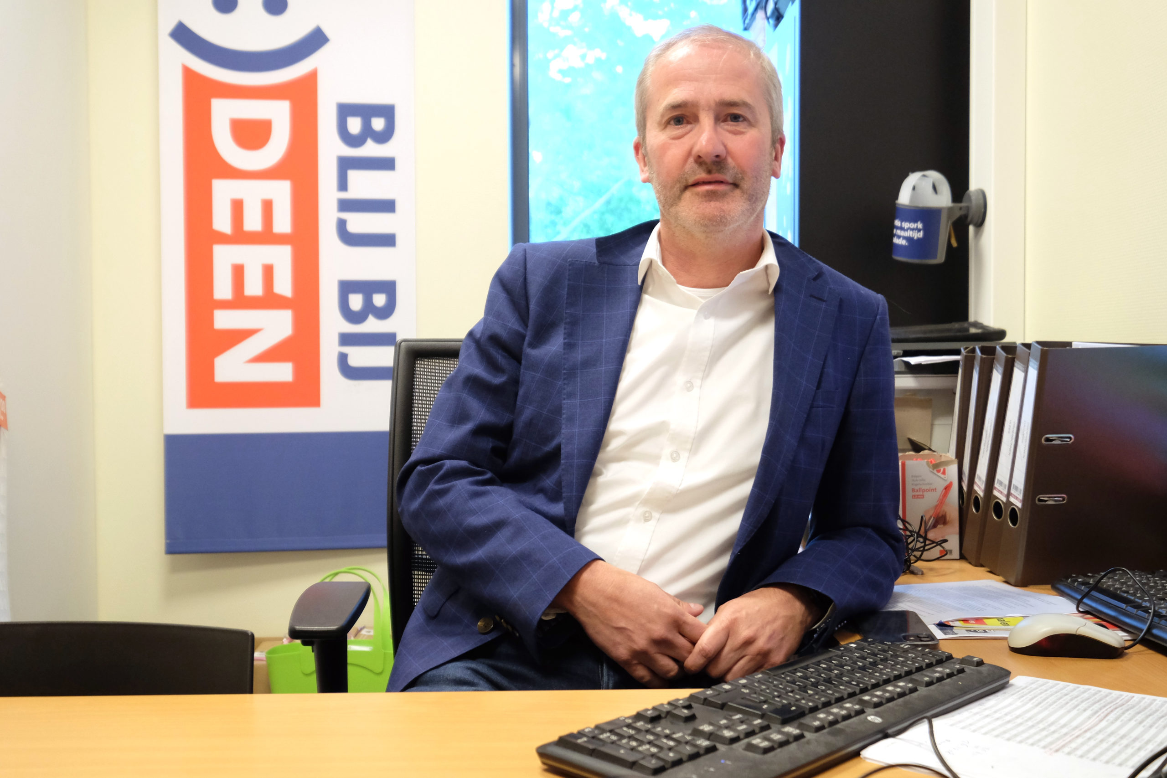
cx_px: 584
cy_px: 389
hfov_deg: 53.1
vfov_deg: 36.9
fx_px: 1167
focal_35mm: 36
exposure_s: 1/60
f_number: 4
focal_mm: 24
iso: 1600
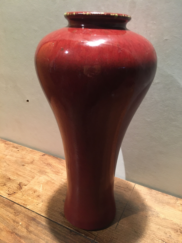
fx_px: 203
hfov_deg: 48.2
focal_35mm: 29
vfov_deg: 61.7
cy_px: 122
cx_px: 91
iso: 200
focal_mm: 4.15
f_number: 2.2
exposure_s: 1/17
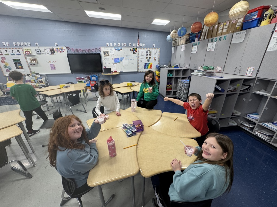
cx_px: 138
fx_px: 112
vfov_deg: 85.7
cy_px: 104
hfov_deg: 102.1
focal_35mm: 14
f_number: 2.2
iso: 160
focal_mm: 2.22
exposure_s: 1/120
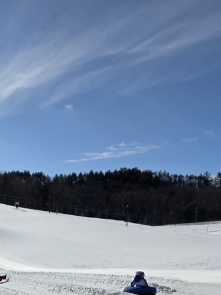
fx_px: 409
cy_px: 290
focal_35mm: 48
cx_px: 24
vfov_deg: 36.1
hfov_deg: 29.1
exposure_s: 1/7891
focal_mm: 5.4
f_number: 1.8
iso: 40
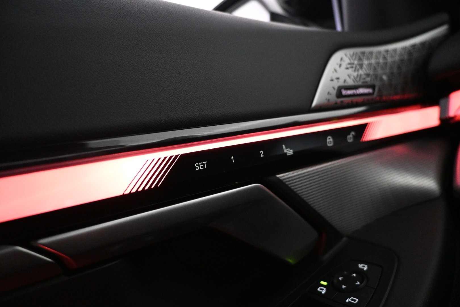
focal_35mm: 24
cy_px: 154
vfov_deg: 53.1
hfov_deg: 73.7
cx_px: 230
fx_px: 307
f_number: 3.5
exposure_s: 1/80
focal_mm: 16
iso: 4000
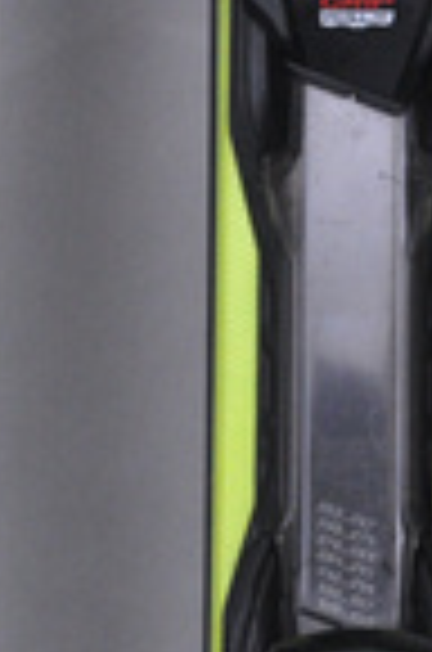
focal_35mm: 372
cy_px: 490
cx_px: 97
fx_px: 6728
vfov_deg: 5.5
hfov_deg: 3.7
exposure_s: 1/125
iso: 3200
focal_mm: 80
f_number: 9.5
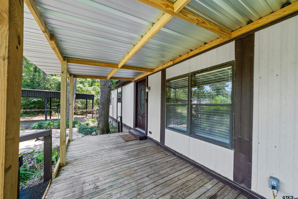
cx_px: 149
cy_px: 100
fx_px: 99
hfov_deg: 112.6
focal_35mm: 12
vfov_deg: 90.0
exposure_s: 1/60
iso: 500
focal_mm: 12
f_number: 9
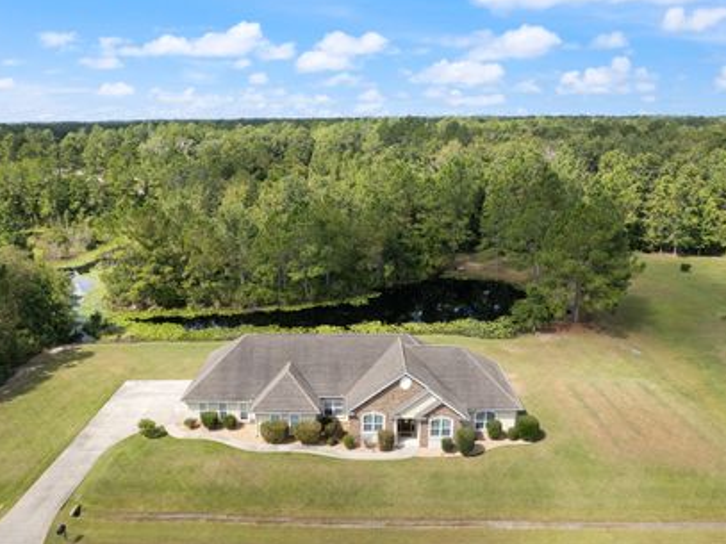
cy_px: 277
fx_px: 545
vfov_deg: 53.0
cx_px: 344
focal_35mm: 26
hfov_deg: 67.3
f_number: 2.8
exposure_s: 1/320
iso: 100
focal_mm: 8.38
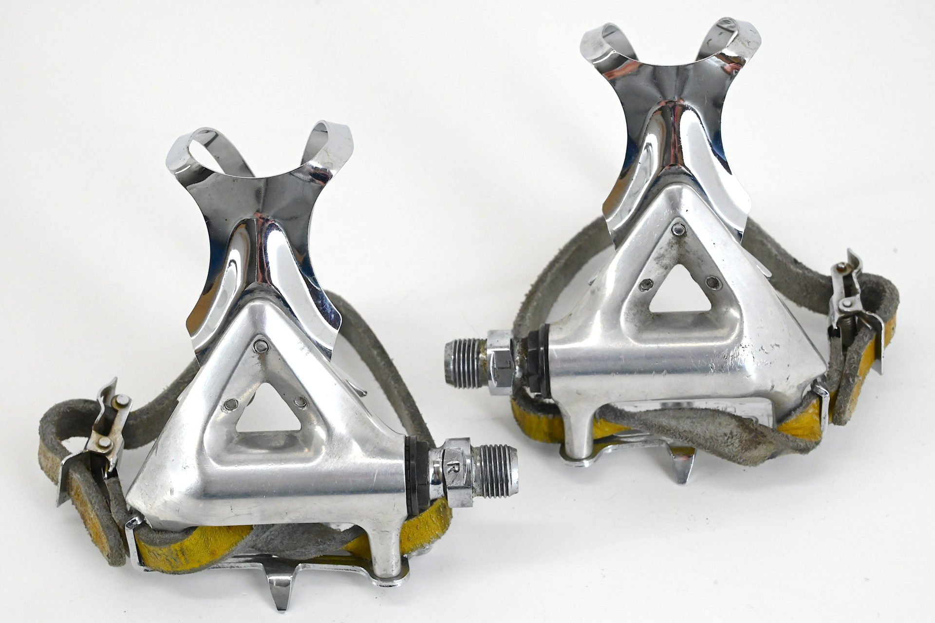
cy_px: 312
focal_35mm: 70
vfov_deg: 19.4
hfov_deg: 28.9
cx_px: 468
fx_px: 1817
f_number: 14
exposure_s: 1/400
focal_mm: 70
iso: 8000
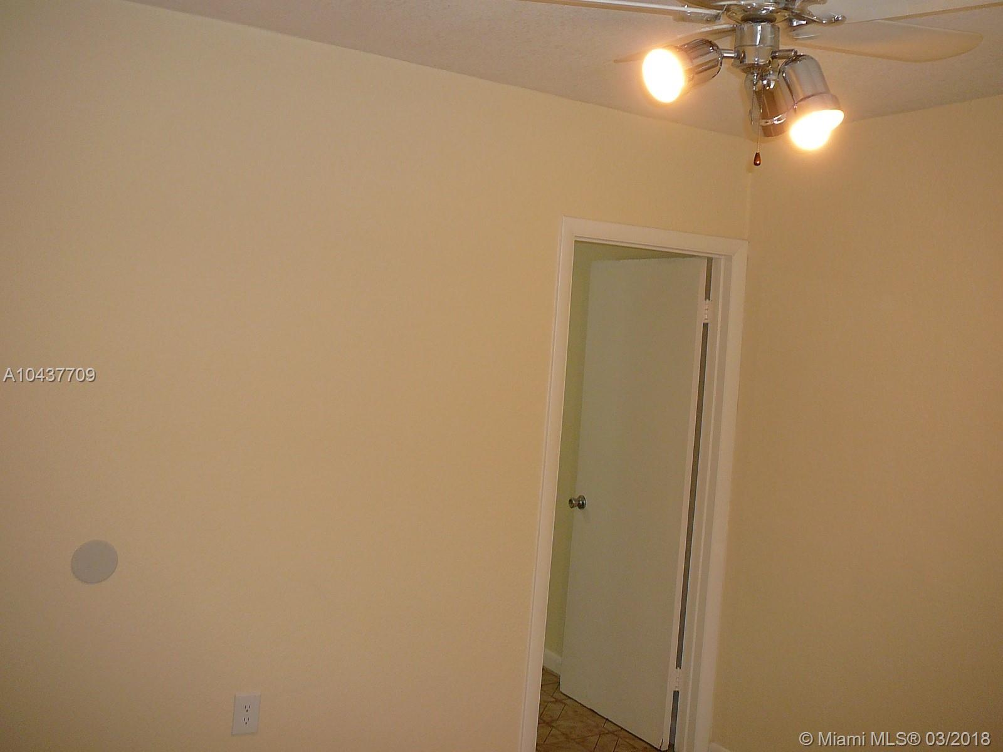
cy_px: 376
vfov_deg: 40.7
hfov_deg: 52.6
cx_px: 502
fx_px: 1014
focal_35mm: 35
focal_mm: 5.2
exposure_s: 1/30
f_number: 2.8
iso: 100
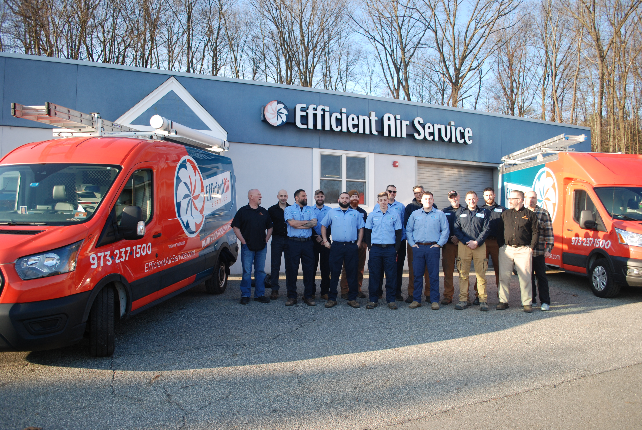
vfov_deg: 48.0
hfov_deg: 67.3
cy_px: 215
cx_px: 321
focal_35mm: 27
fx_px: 482
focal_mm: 18
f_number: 3.5
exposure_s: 1/320
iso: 200
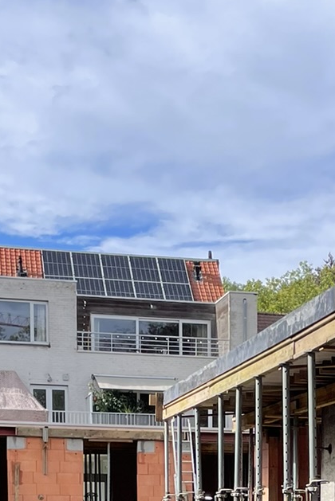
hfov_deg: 15.3
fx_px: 1227
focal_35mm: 88
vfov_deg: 21.4
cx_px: 339
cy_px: 609
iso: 32
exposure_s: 1/1618
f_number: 1.6
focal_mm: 4.2
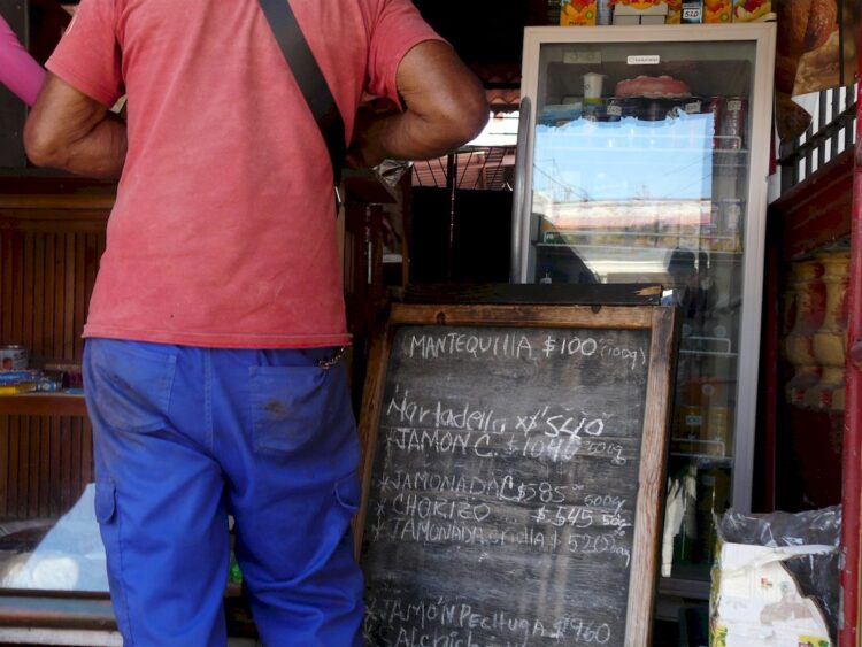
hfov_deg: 45.8
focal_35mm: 41
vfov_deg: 35.2
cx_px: 431
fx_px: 1021
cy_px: 324
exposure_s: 1/80
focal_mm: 6.7
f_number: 3.2
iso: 100
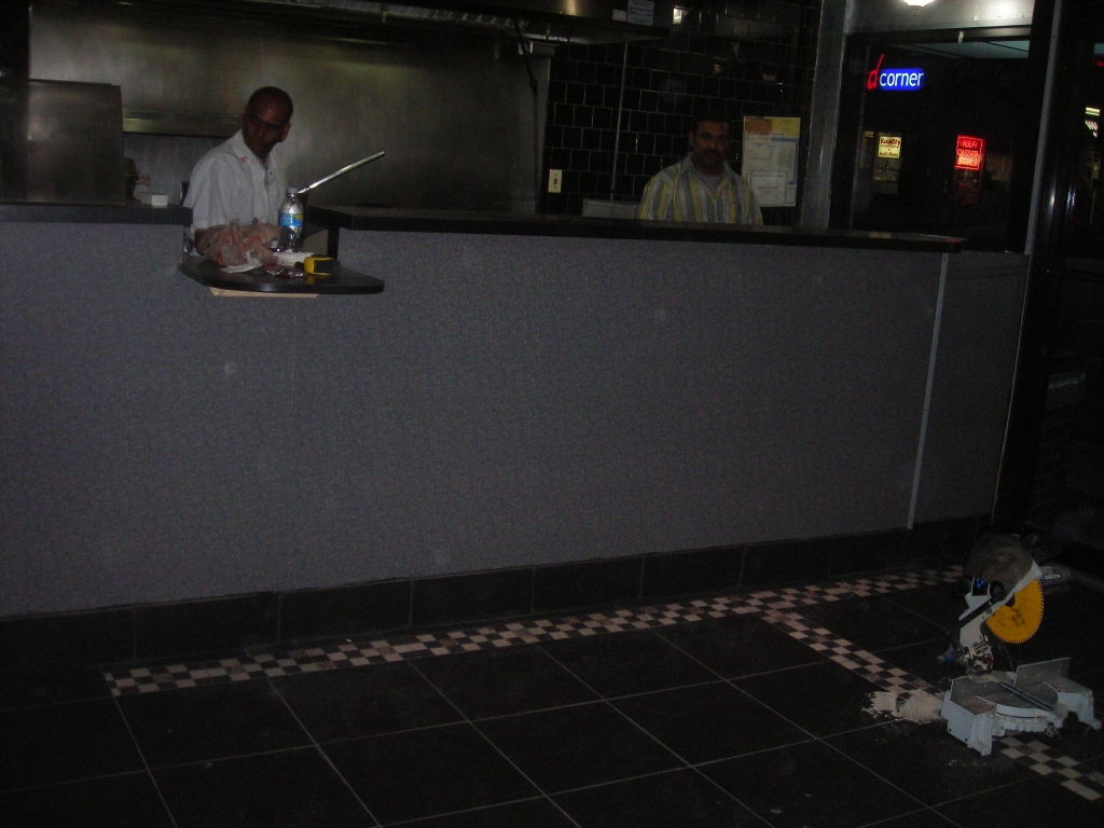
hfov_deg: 49.0
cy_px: 414
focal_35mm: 38
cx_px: 552
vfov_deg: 37.7
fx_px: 1212
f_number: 3.2
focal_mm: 6.3
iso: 200
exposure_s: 1/60.1
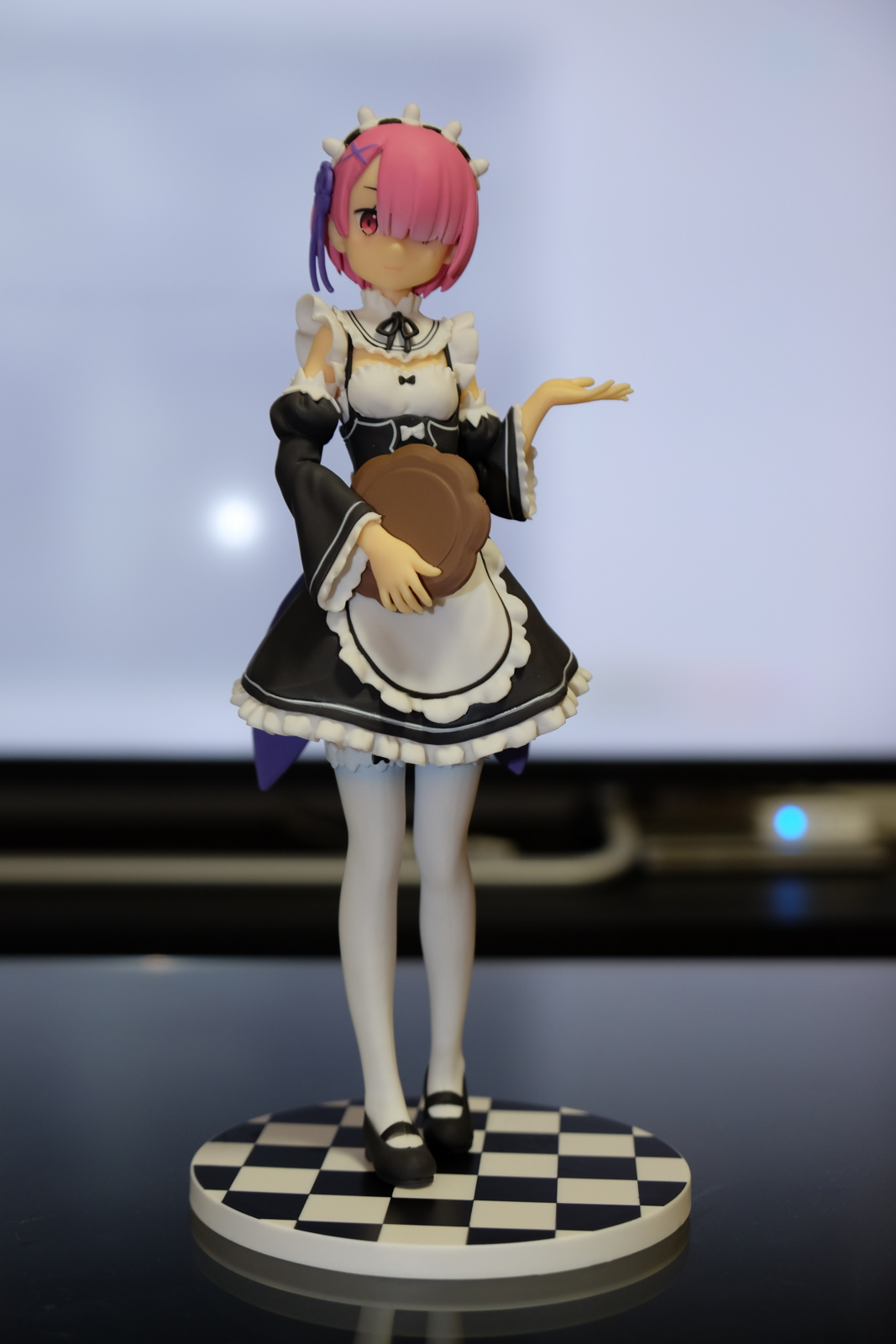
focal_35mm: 49
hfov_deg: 27.5
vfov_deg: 40.3
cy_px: 672
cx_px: 448
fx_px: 1829
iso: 400
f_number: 4.3
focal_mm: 32.6
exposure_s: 1/30
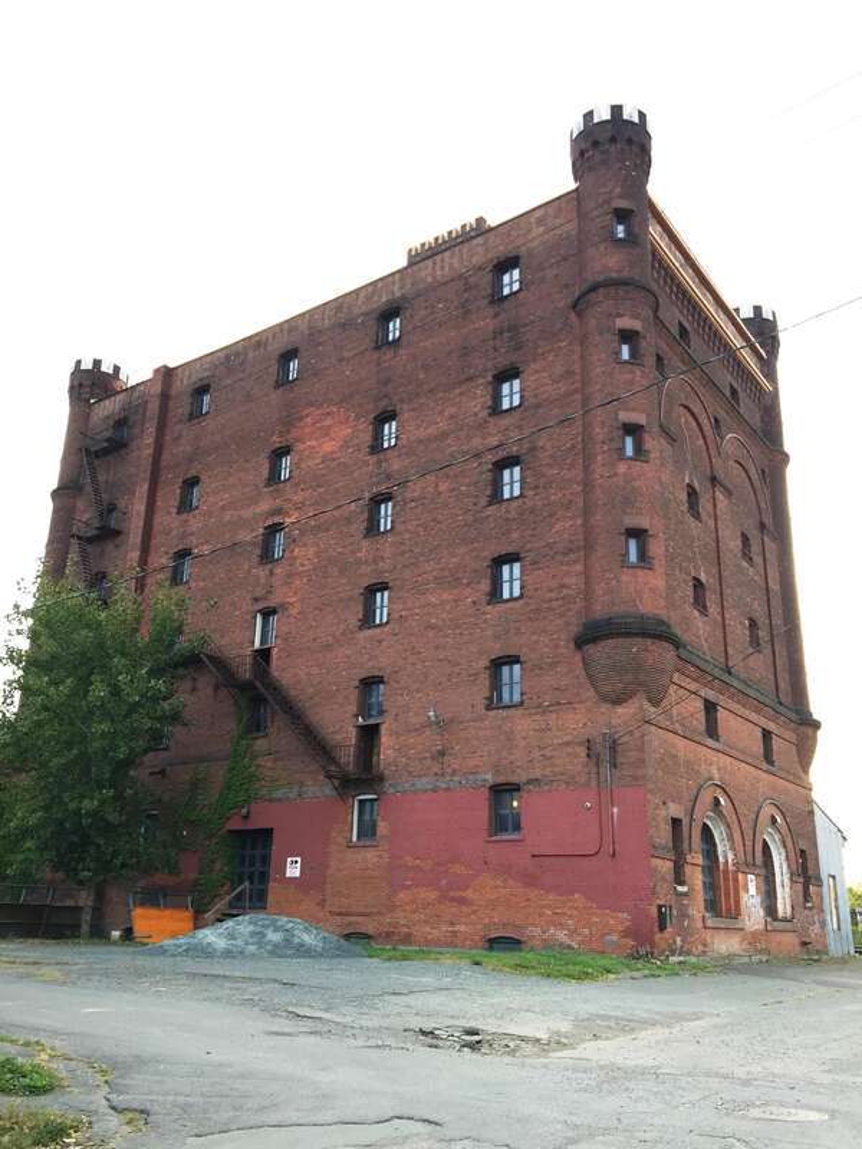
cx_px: 431
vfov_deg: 61.7
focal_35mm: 29
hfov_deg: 48.2
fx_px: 963
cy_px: 574
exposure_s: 1/60
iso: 32
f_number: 2.2
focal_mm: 4.15
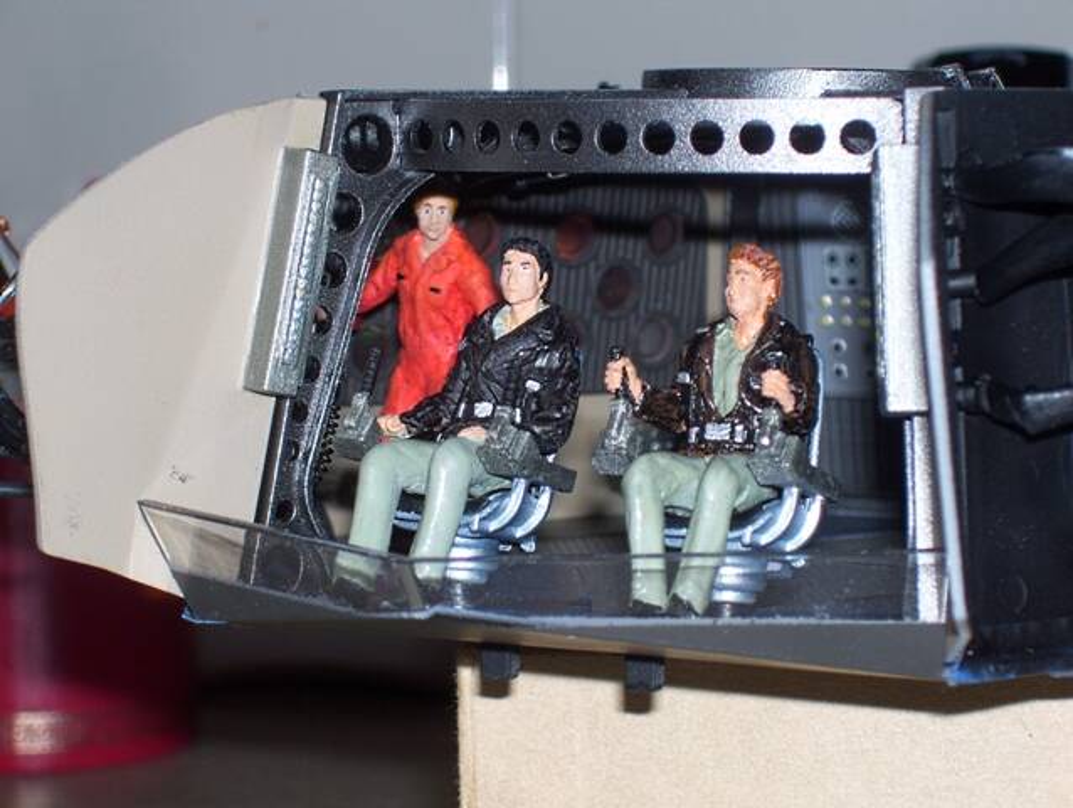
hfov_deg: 18.2
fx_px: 3351
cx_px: 536
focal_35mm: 108
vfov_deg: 13.7
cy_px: 404
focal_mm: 18
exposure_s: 1/80
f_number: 4.6
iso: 80
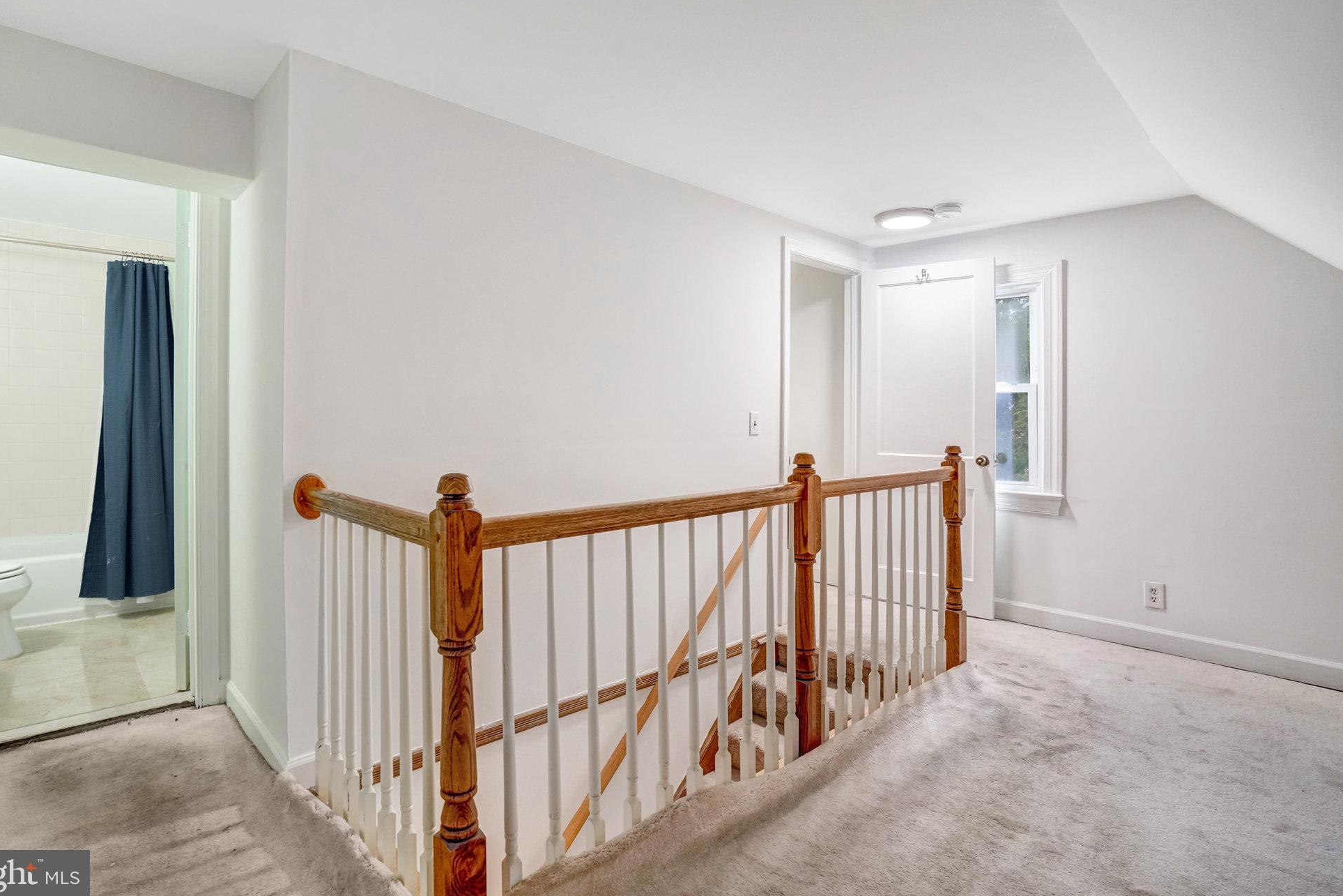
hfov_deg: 93.2
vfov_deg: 70.4
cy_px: 425
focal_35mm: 17
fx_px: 634
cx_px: 649
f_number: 8
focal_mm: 16
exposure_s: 1/25
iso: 1250
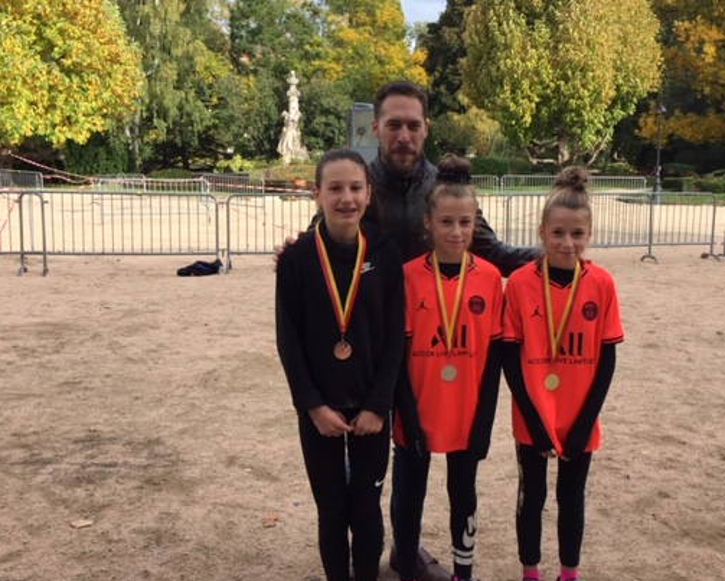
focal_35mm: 36
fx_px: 773
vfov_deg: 41.2
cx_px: 401
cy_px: 265
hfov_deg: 50.2
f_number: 2.2
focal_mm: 4.15
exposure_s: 1/807
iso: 32
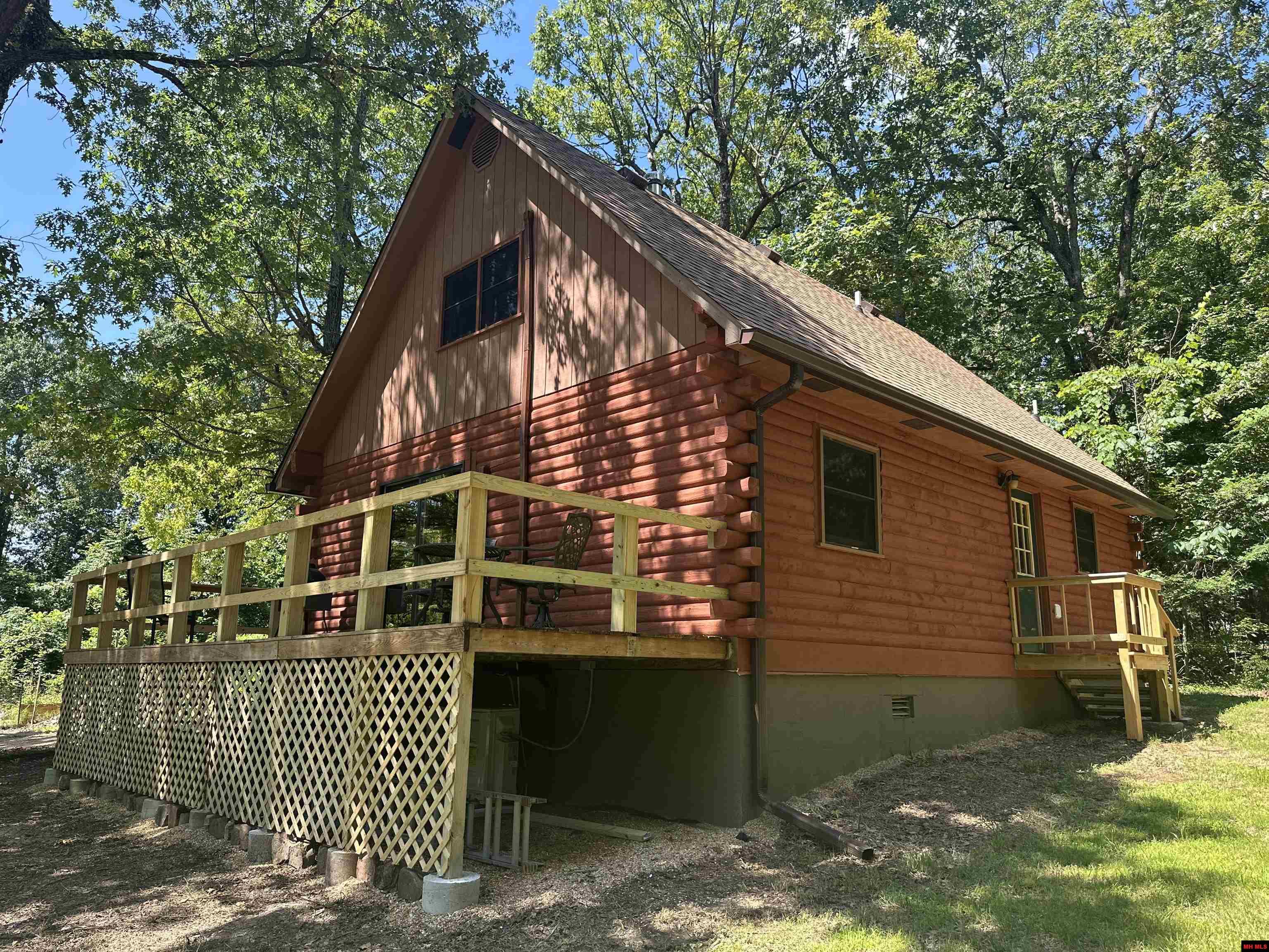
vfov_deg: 56.8
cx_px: 634
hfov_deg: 71.6
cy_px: 476
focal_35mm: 24
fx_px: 880
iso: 80
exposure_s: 1/672
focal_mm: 6.86
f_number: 1.78
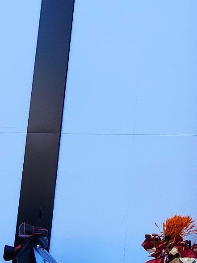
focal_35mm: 116
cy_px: -23
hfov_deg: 12.5
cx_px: 229
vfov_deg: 16.5
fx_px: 881
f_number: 1.79
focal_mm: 4.71
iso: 50
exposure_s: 1/667
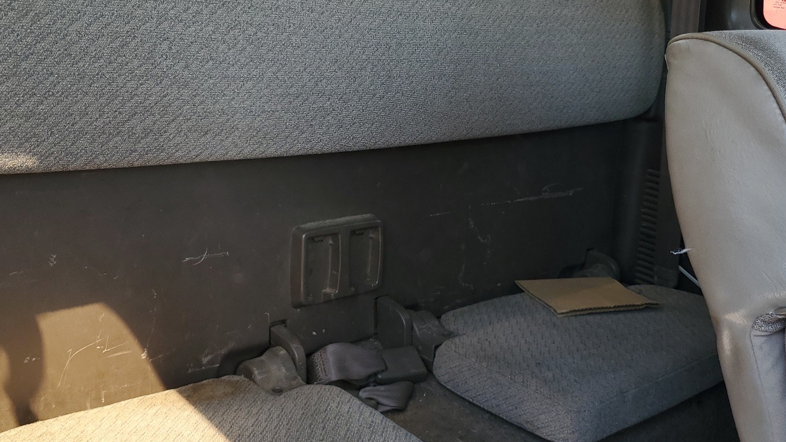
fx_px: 750
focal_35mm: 36
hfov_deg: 55.2
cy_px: 177
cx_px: 360
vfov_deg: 32.7
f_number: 1.5
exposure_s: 1/172
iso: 50
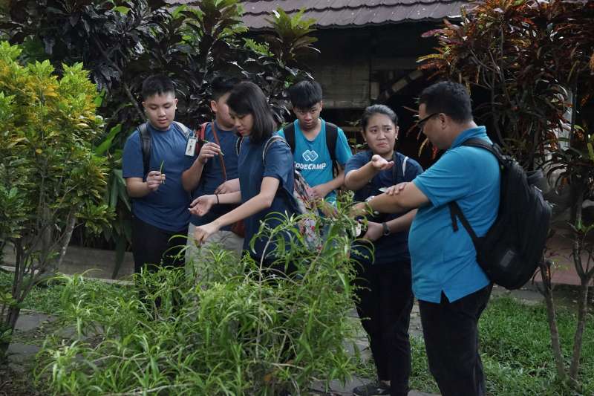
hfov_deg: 41.1
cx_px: 297
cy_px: 198
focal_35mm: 48
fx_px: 792
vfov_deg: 28.1
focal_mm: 48
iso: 8000
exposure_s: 1/200
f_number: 4
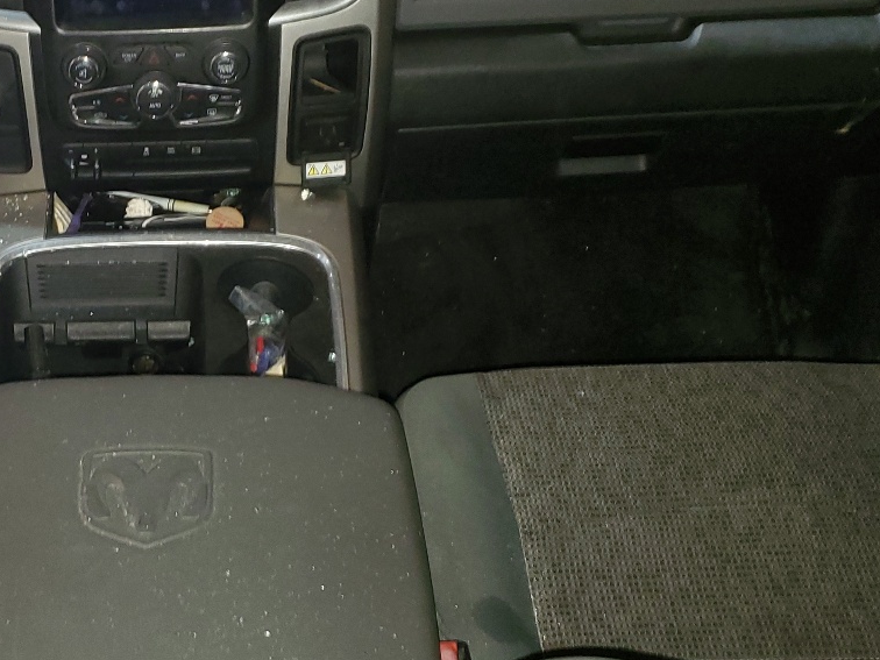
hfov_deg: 33.4
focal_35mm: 55
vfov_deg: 26.6
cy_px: 326
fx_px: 1398
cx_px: 120
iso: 134
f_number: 1.5
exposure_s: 1/17
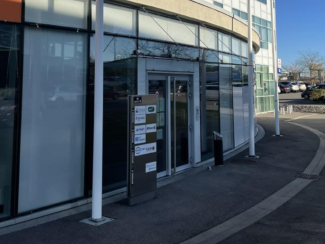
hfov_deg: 41.2
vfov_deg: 30.5
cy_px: 37
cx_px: 162
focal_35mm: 46
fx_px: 432
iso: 32
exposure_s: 1/4651
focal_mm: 4.2
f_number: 1.6
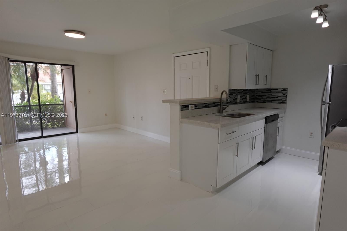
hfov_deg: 84.0
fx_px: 193
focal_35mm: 20
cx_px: 174
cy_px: 116
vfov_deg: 61.9
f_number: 2
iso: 125
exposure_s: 1/125
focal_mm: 7.6
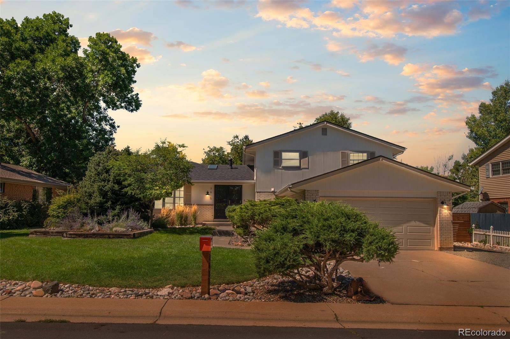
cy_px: 170
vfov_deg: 41.0
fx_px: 453
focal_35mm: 32
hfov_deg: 58.8
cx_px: 255
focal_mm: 32
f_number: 8
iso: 400
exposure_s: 1/1600
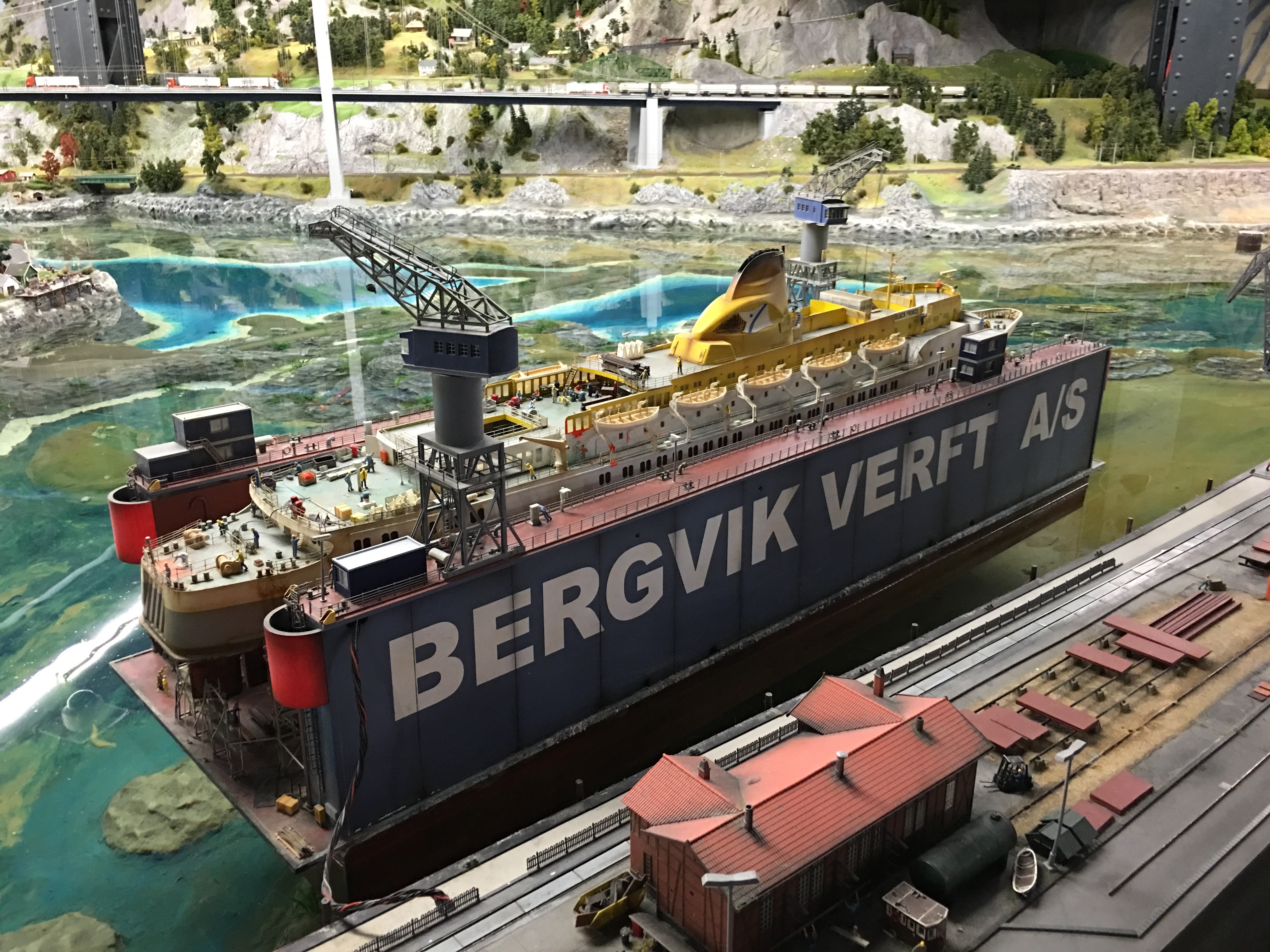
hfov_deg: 61.7
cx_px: 635
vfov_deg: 48.2
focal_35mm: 29
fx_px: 1064
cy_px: 476
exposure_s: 1/10
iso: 80
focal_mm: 4.15
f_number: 2.2
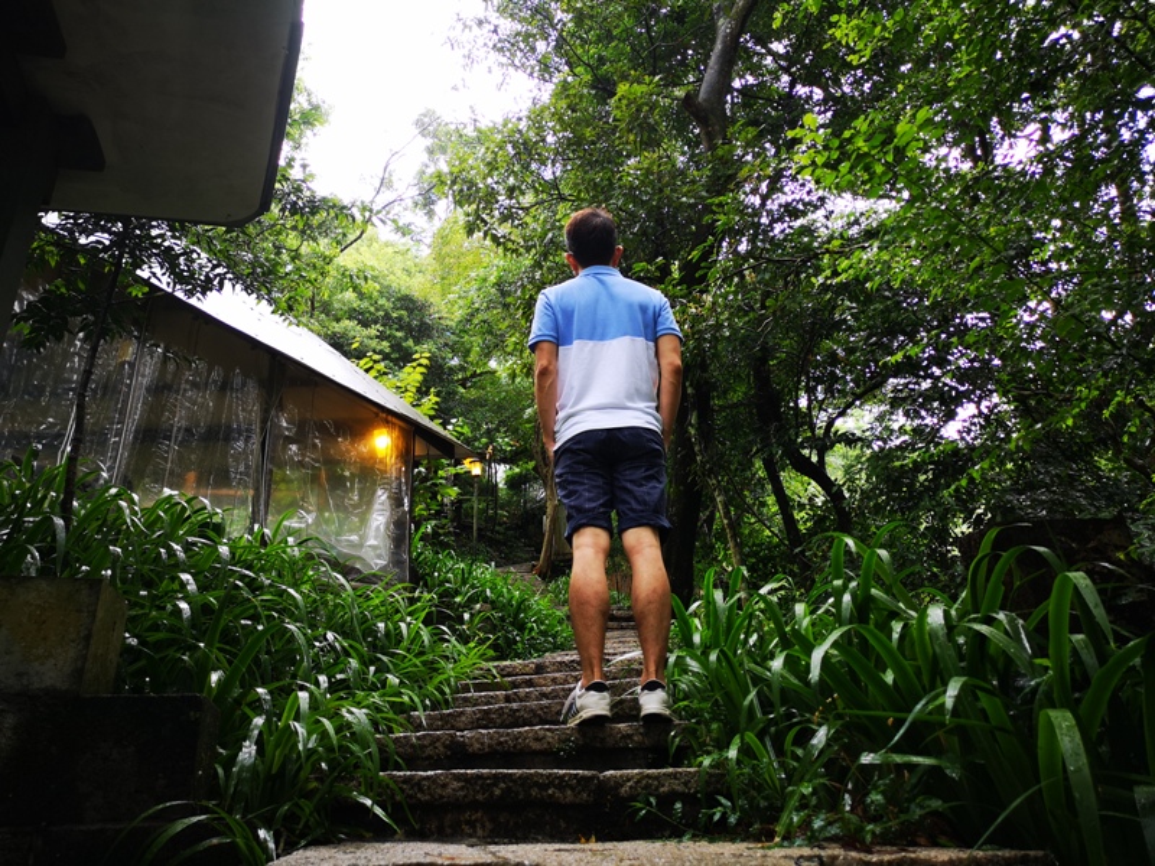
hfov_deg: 65.3
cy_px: 433
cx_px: 578
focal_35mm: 27
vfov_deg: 51.4
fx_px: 901
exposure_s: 1/60
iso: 50
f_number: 1.8
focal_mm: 3.95
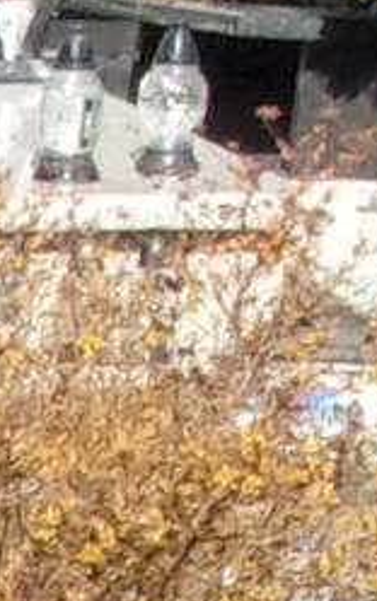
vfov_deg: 5.0
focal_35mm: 397
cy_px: 1776
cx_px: -1404
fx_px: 6515
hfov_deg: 3.1
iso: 200
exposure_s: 1/140
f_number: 11.8
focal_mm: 6.4
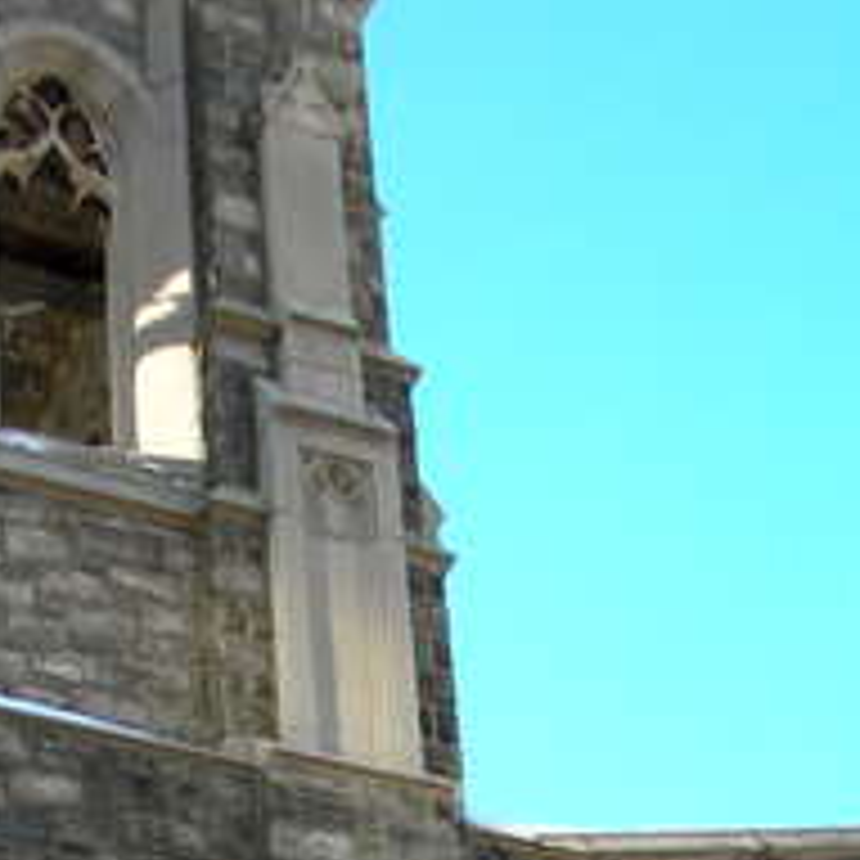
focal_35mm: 137
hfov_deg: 12.7
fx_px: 3851
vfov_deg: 11.7
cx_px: 531
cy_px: 1616
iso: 64
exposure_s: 1/193
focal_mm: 6.6
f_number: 3.5
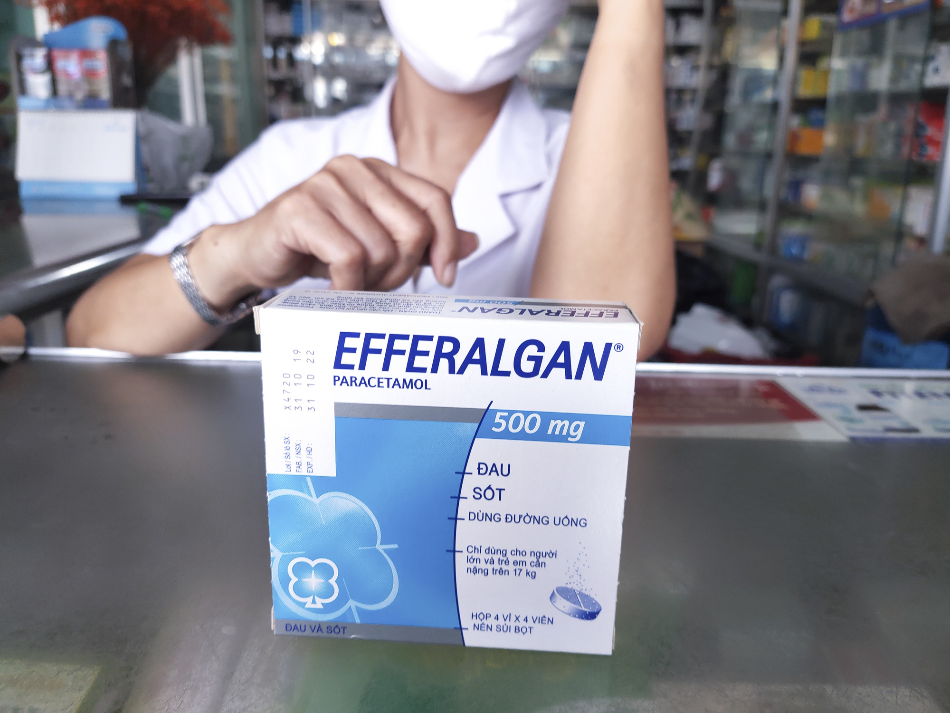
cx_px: 475
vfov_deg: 54.9
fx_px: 686
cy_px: 356
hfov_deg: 69.4
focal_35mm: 25
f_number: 1.7
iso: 56
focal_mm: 4.71
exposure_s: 1/100
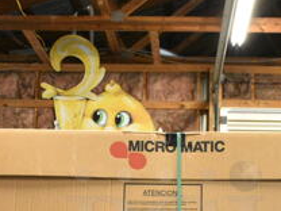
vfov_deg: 15.5
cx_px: 166
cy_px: 230
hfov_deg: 21.1
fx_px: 755
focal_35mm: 93
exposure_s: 1/100
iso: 6400
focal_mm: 22
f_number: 6.3
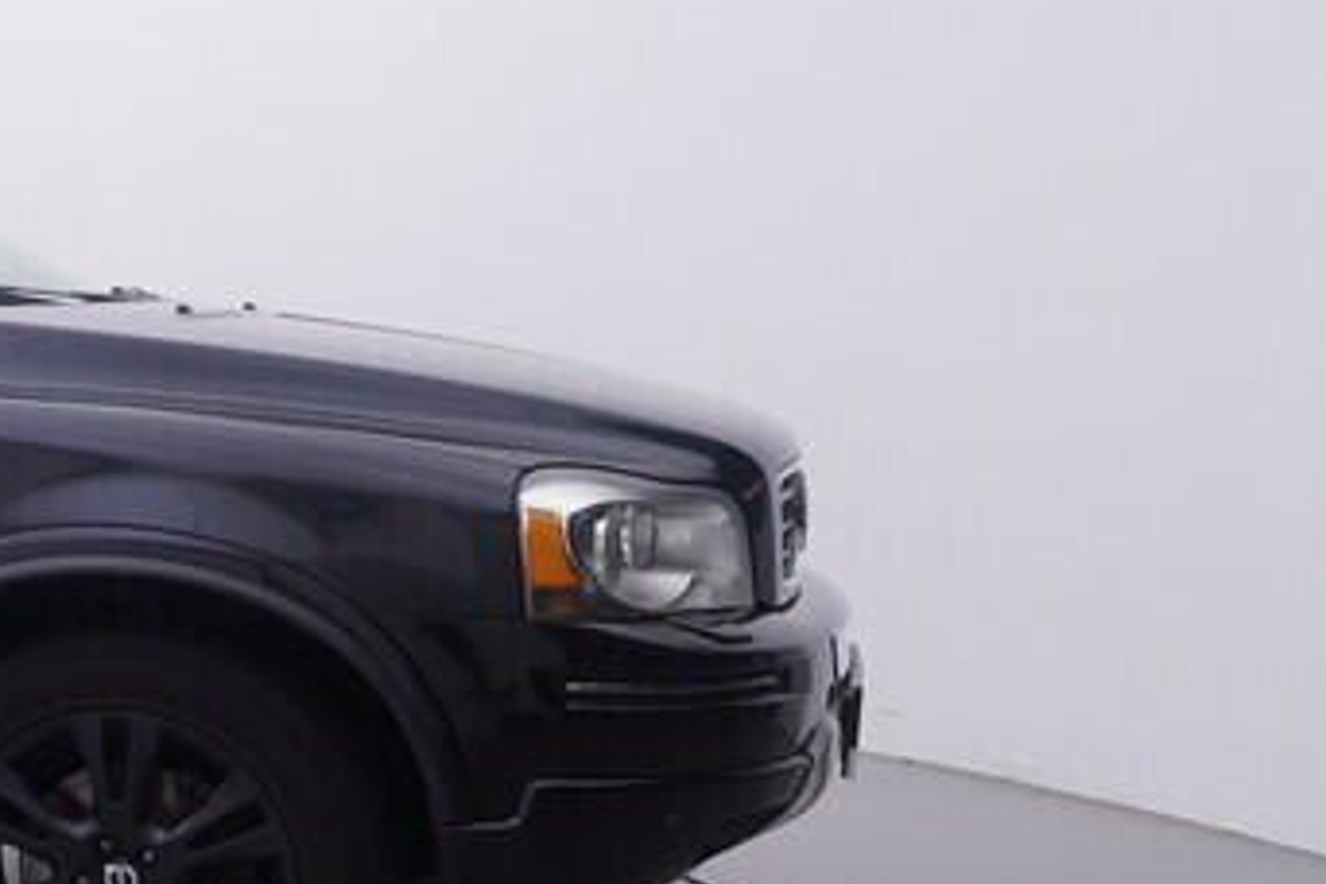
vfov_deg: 20.1
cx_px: -582
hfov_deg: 24.3
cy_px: 589
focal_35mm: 68
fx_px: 2486
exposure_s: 1/80
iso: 200
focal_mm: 15
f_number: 5
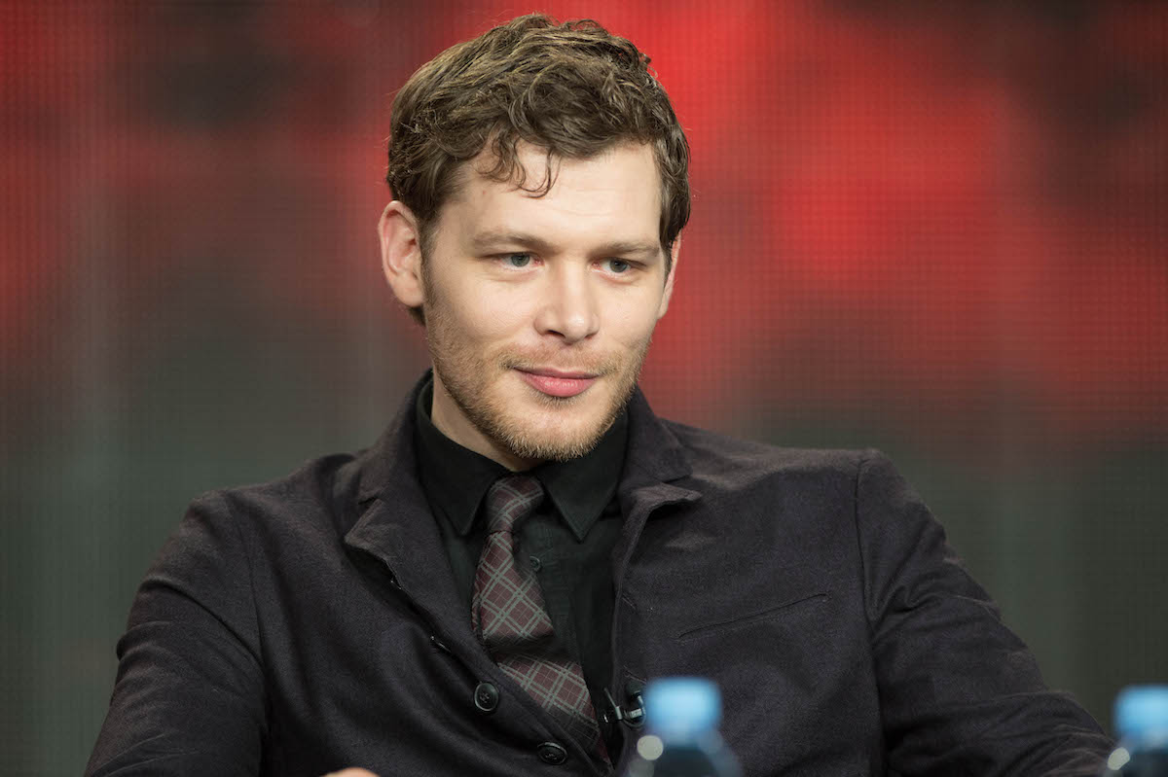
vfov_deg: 4.6
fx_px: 9729
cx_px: 584
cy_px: 388
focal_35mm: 300
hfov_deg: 6.9
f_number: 5
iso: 3200
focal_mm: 300
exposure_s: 1/320
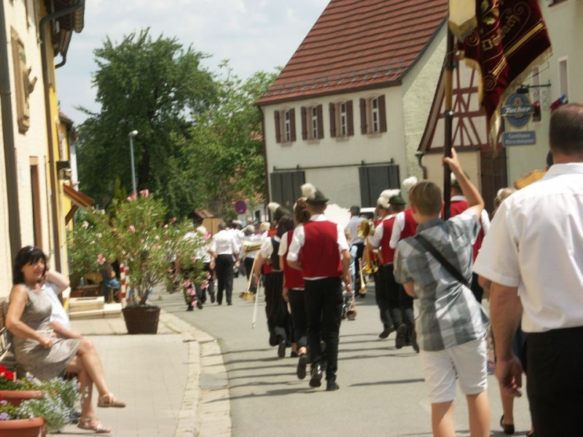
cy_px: 218
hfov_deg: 16.7
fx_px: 1987
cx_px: 292
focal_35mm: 118
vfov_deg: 12.6
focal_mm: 30.14
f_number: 8
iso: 64
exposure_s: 1/250
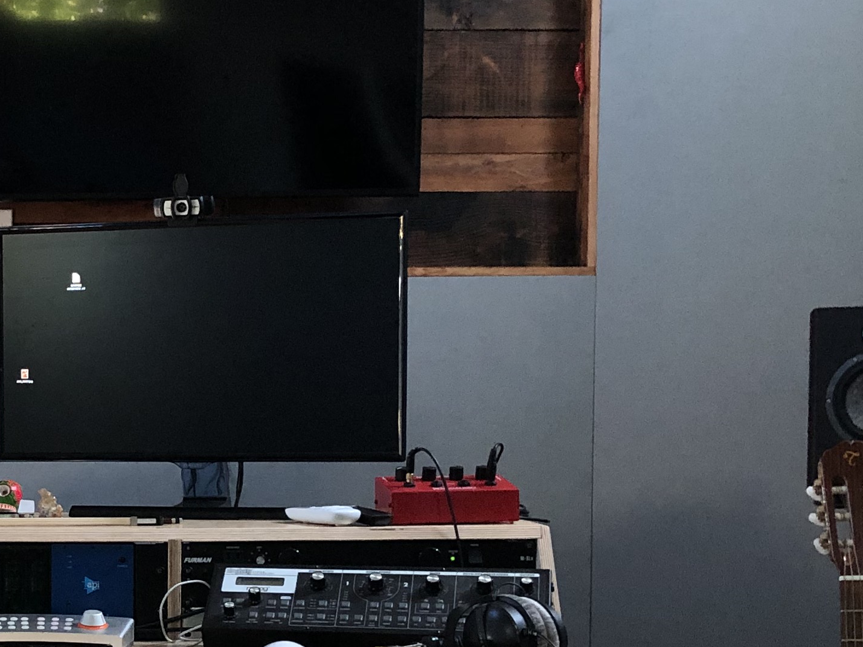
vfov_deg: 18.5
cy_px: 535
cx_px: -82
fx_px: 1970
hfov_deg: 23.2
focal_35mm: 79
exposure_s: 1/25
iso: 32
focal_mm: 4
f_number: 1.8
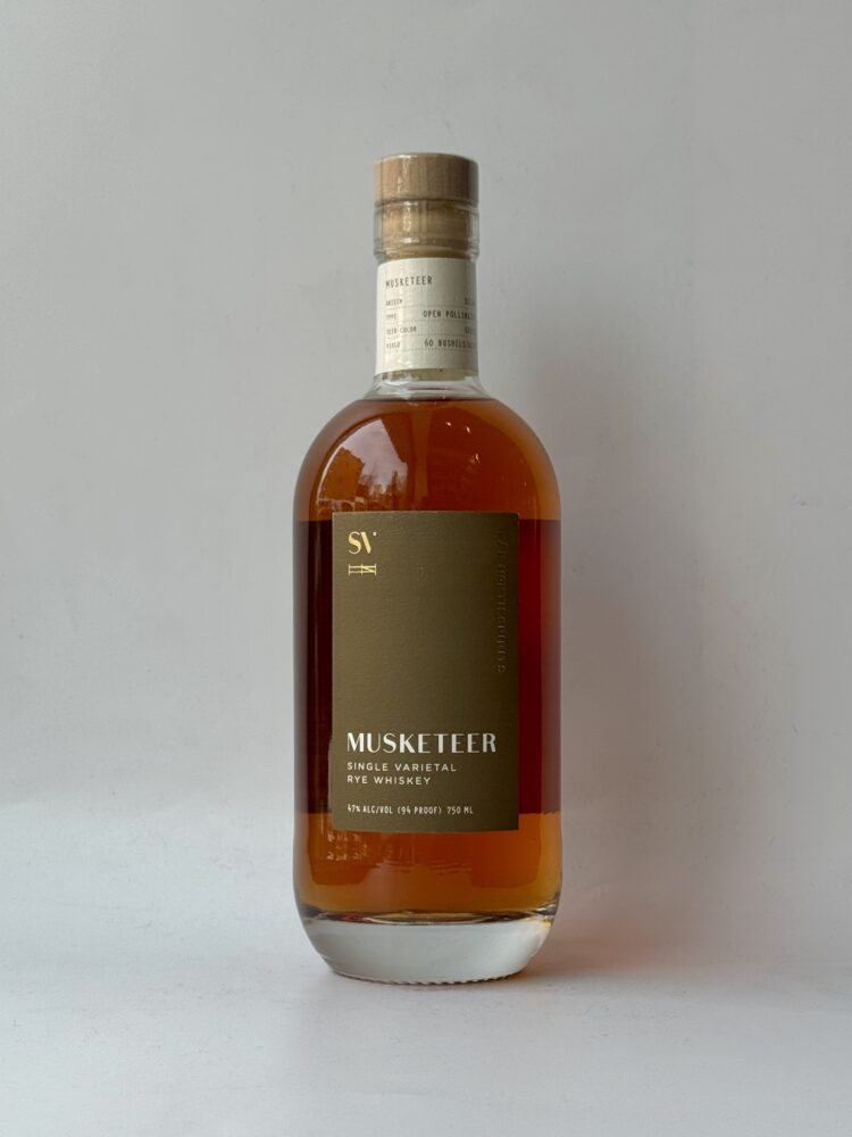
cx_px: 426
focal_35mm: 48
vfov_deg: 39.7
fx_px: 1575
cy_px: 568
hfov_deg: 30.3
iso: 50
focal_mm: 6.76
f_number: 1.78
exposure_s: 1/121
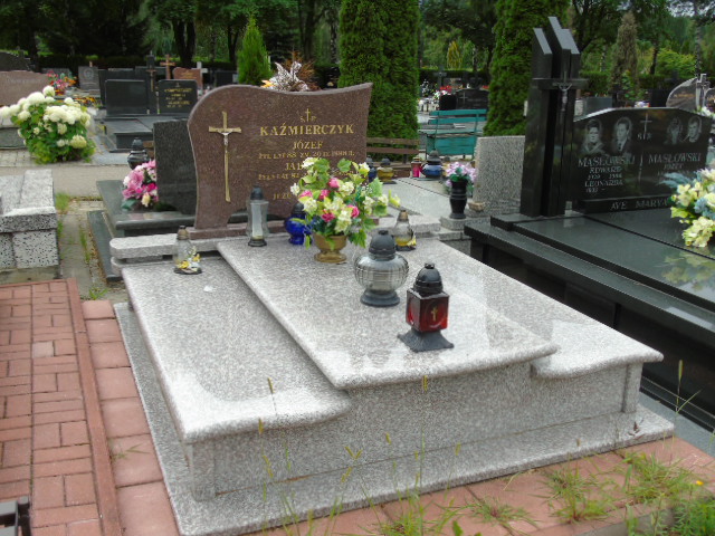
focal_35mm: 34
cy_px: 268
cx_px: 358
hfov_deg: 54.0
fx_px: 702
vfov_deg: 41.8
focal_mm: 6.1
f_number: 3.8
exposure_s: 1/400
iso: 80
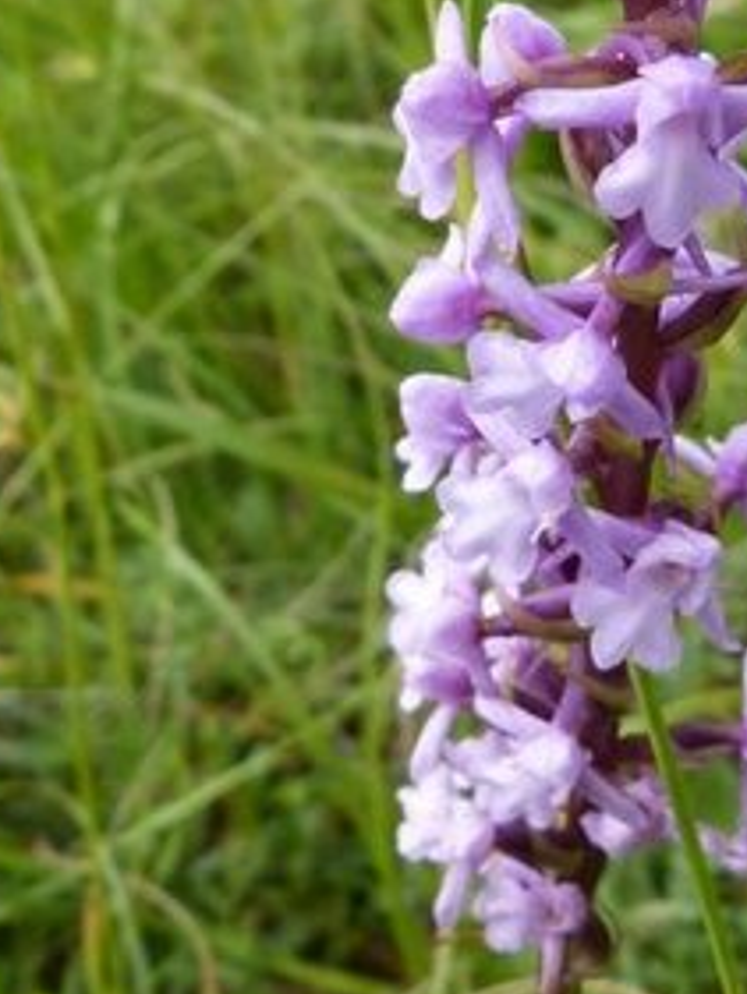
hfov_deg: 19.8
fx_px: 2128
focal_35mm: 74
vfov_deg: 26.3
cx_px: 499
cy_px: 417
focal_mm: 4.5
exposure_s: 1/400
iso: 100
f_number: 4
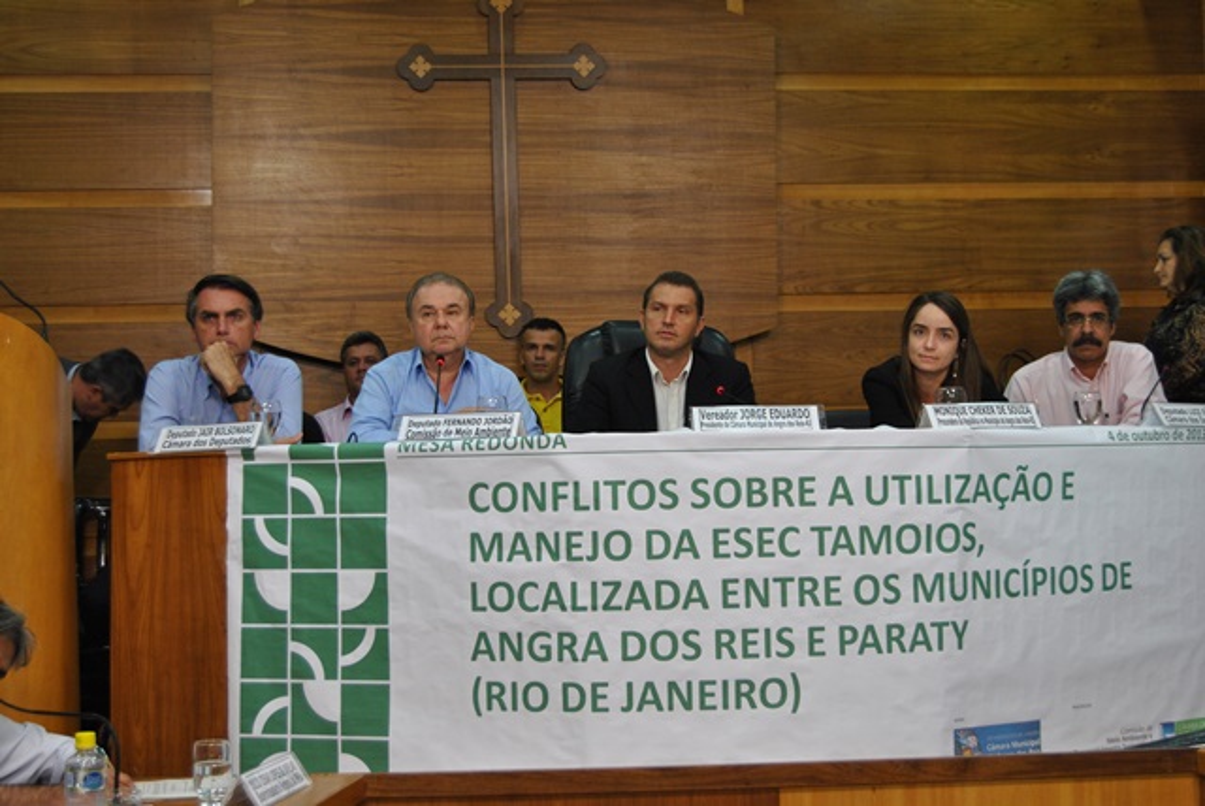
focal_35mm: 57
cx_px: 602
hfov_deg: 35.0
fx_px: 1910
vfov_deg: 23.8
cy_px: 403
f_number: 4.8
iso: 360
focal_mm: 38
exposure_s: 1/30
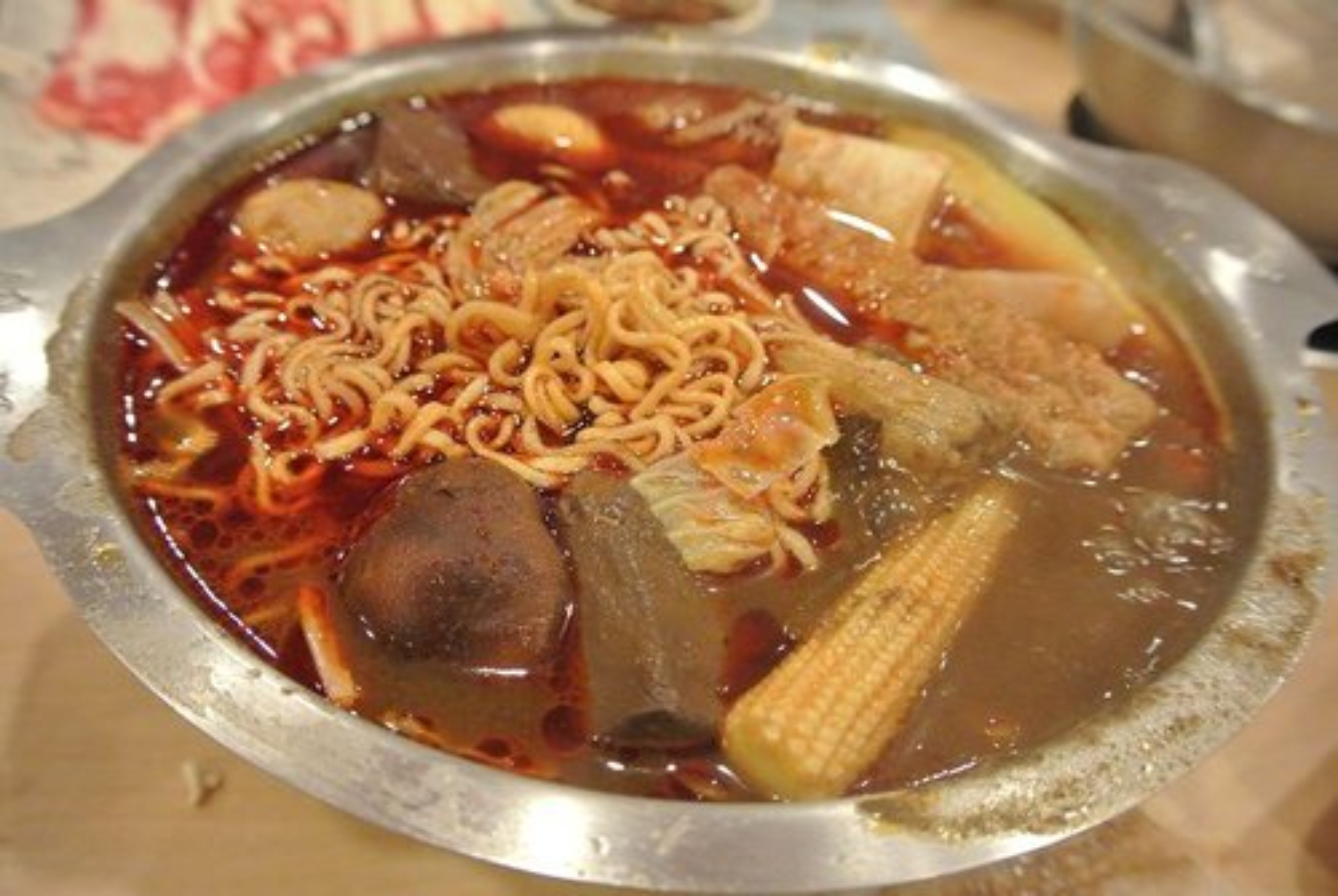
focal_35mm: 28
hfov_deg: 65.4
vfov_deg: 46.5
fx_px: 1042
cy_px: 448
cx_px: 669
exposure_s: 1/125
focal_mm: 10.7
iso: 2200
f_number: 3.5
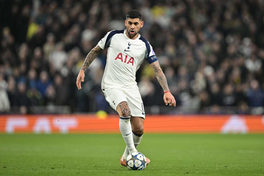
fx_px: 2934
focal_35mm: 400
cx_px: 132
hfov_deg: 5.2
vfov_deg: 3.4
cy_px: 88
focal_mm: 400
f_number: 2.8
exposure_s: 1/2000
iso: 2000
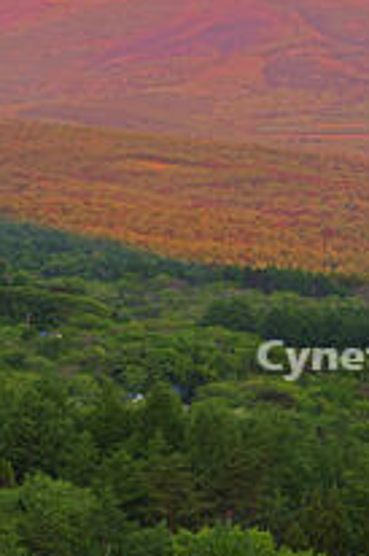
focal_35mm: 204
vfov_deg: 10.1
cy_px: 348
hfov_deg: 6.7
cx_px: 407
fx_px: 3142
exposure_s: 1/4
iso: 100
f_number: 13
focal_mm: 70
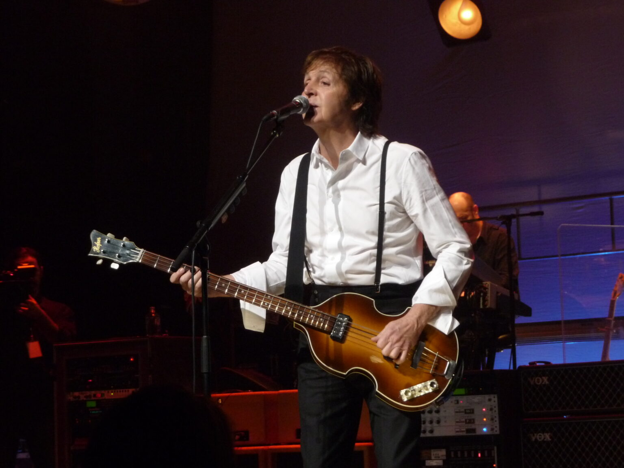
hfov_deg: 17.6
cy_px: 234
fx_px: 2019
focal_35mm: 112
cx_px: 312
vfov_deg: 13.2
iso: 400
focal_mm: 19.1
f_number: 4.7
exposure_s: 1/40
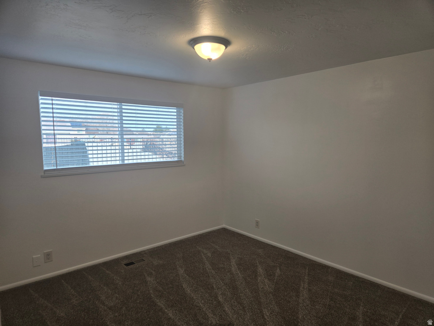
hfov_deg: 73.9
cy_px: 163
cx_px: 217
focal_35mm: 23
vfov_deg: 58.9
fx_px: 288
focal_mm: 5.4
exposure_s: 1/120
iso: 50
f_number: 1.8
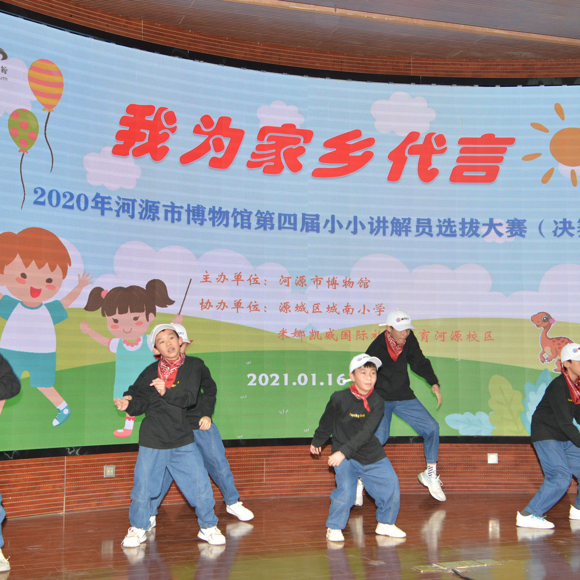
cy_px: 291
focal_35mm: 54
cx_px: 309
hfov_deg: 31.6
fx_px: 1024
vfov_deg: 31.6
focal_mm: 42
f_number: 8
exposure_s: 1/125
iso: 1600
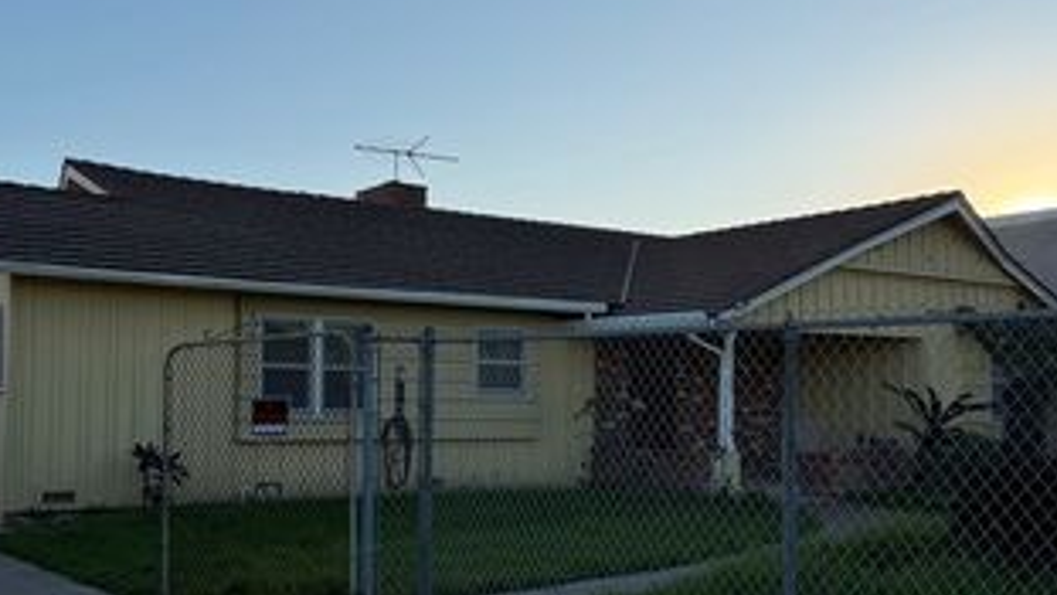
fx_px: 1177
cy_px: 366
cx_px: 438
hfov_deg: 48.1
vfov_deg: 28.3
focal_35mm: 42
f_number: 1.78
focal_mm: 6.76
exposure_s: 1/3279
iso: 80
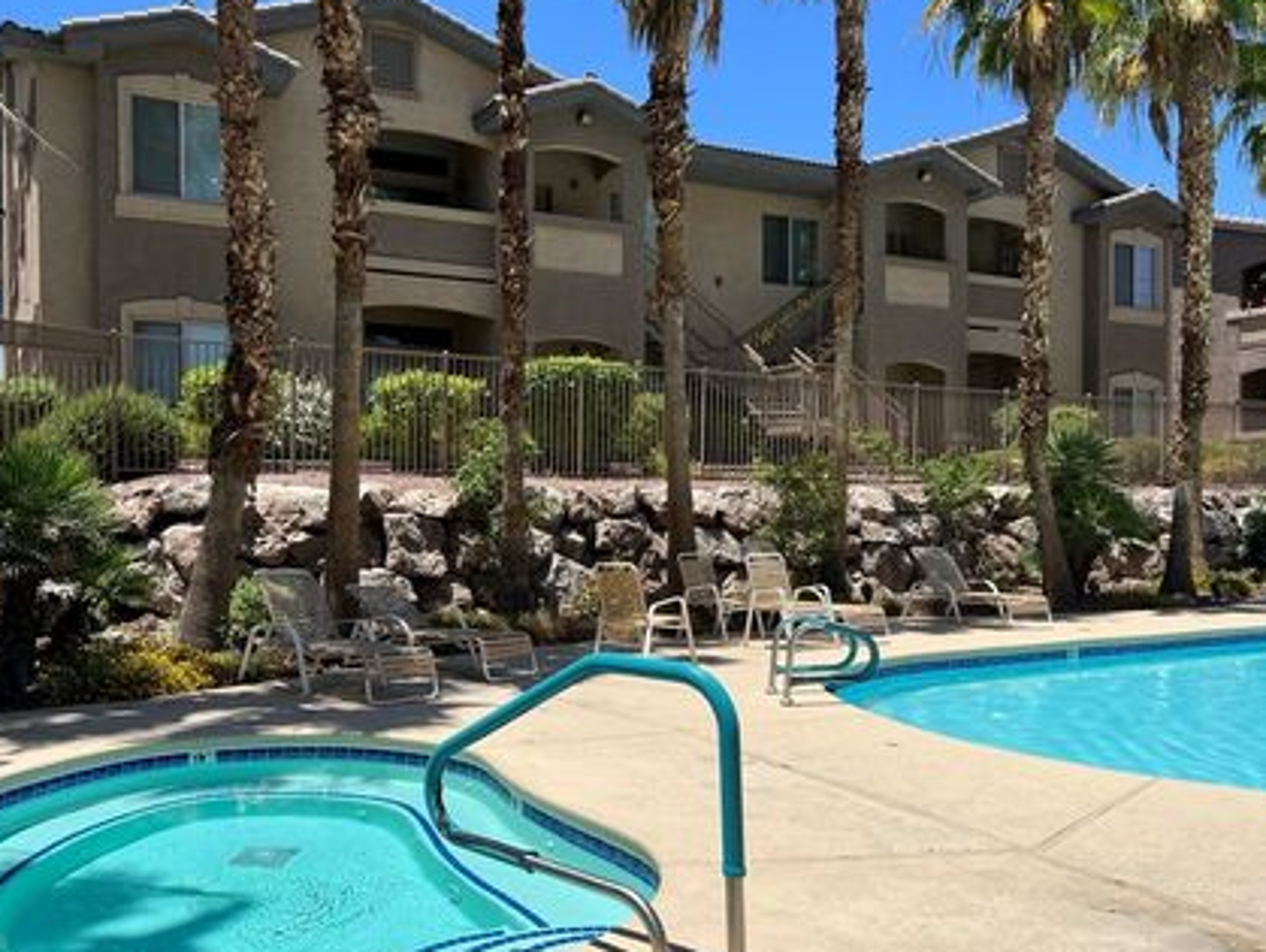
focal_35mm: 31
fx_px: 1135
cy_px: 524
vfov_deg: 45.4
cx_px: 517
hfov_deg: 57.9
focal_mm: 5.7
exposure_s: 1/4115
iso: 50
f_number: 1.5
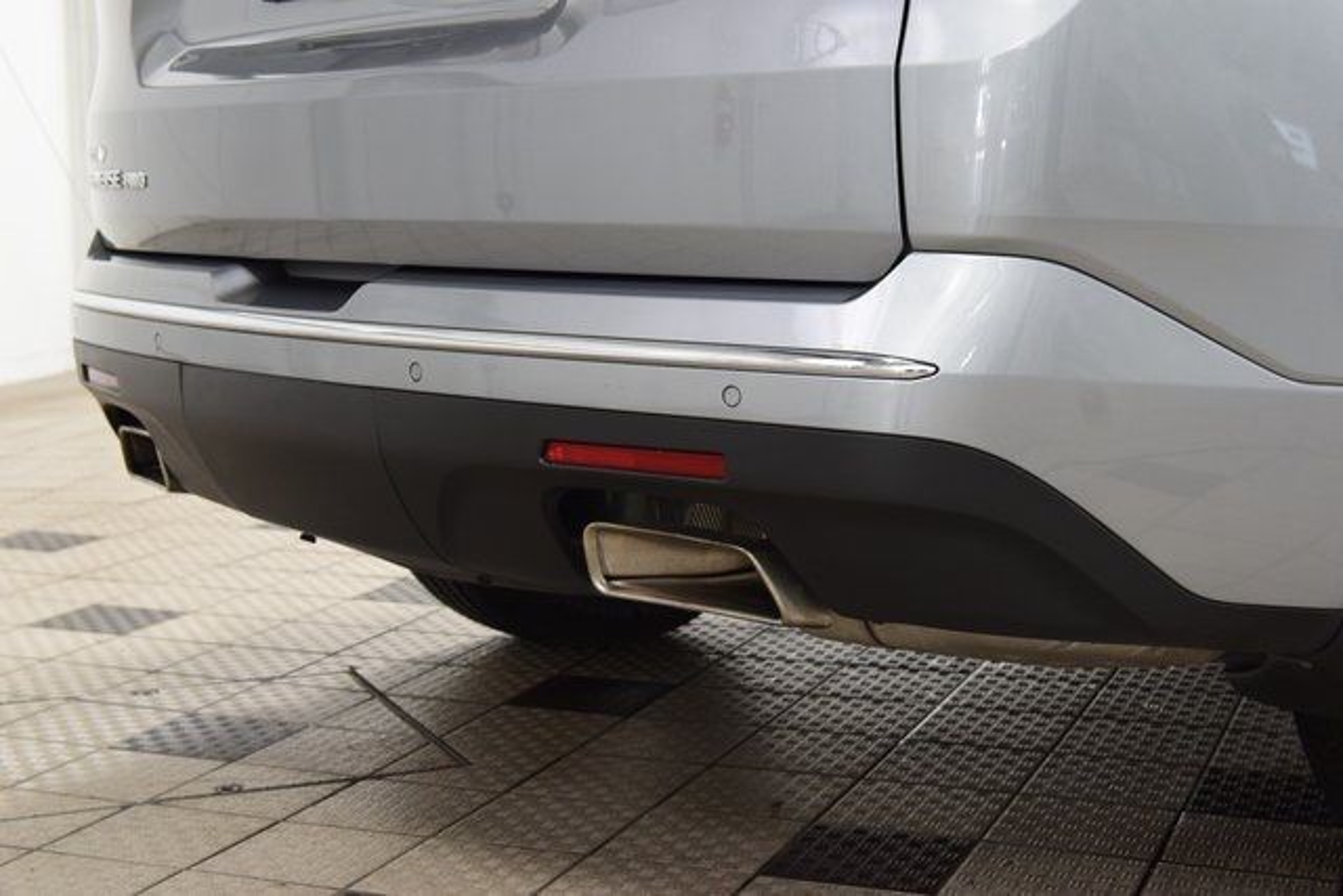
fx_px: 2127
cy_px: 448
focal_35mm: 57
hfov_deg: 35.0
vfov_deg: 23.8
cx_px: 672
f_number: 6.3
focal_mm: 38
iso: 800
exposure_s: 1/15
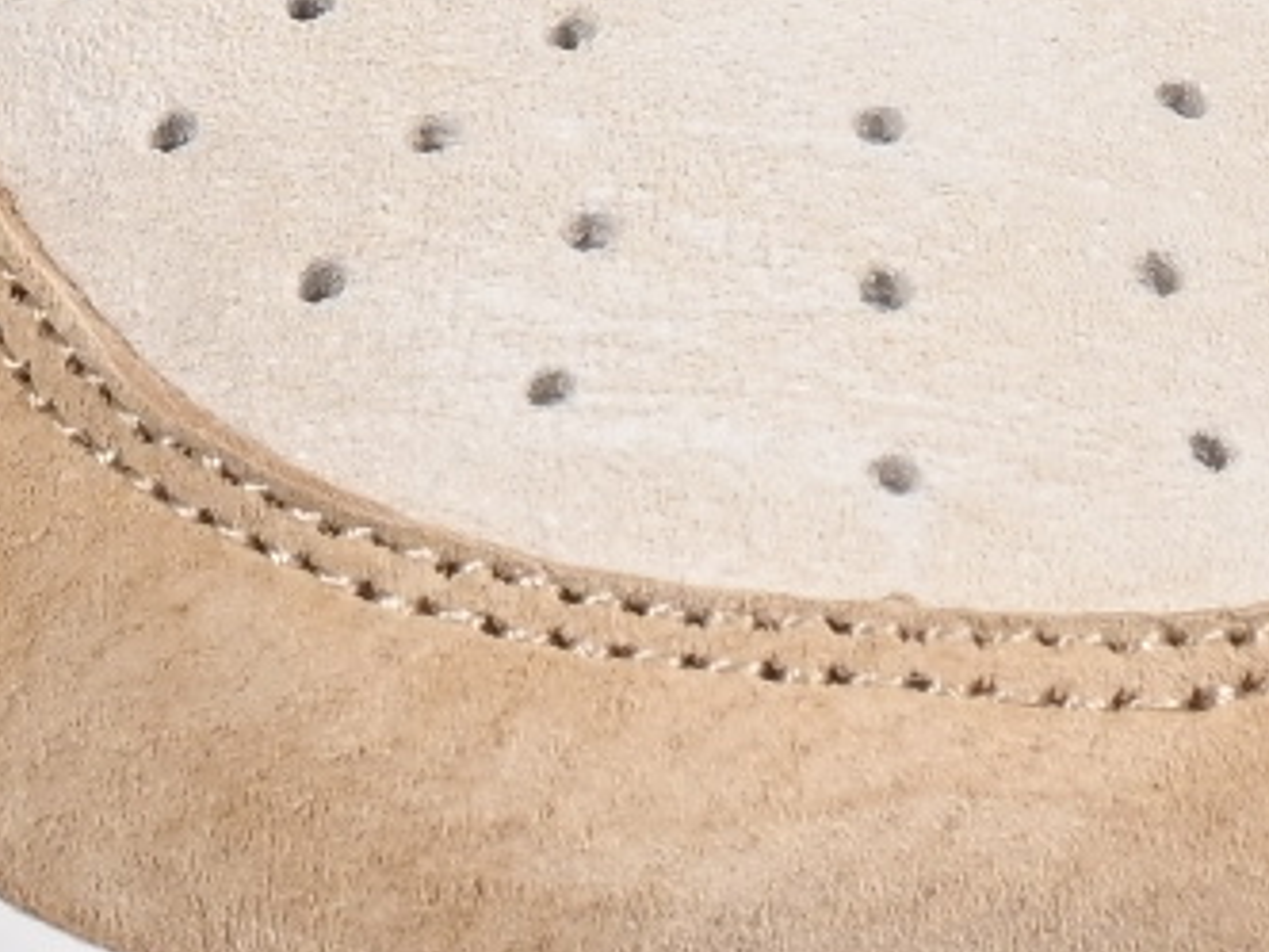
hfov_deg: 3.3
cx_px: -524
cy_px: -608
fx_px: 22179
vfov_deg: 2.5
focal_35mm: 605
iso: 160
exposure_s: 1/80
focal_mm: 50
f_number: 8
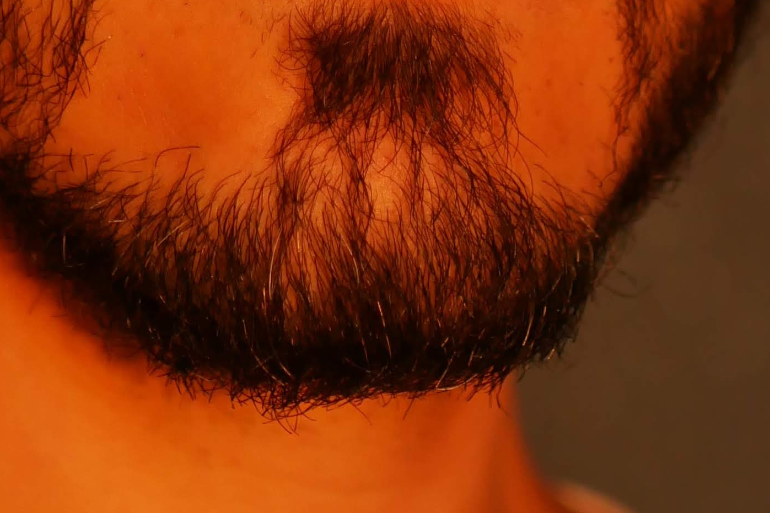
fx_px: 3657
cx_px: 405
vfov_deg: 7.9
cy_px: -258
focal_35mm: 171
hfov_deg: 12.0
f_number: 1.7
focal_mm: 25
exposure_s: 1/1000
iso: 640
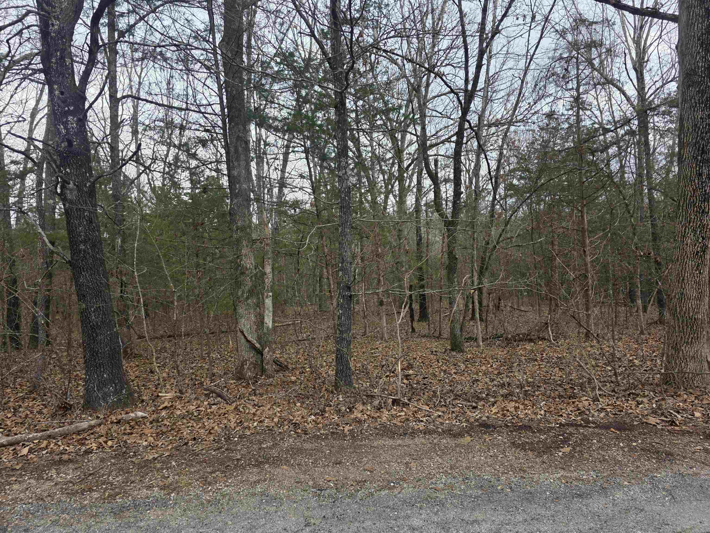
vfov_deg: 58.9
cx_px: 355
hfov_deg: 73.9
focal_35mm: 23
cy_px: 266
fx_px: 472
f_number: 1.7
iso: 50
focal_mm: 6.3
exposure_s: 1/359
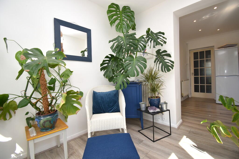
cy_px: 80
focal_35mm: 15
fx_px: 100
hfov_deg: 100.4
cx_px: 120
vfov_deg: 77.3
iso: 160
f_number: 5
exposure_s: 1/200
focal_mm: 10
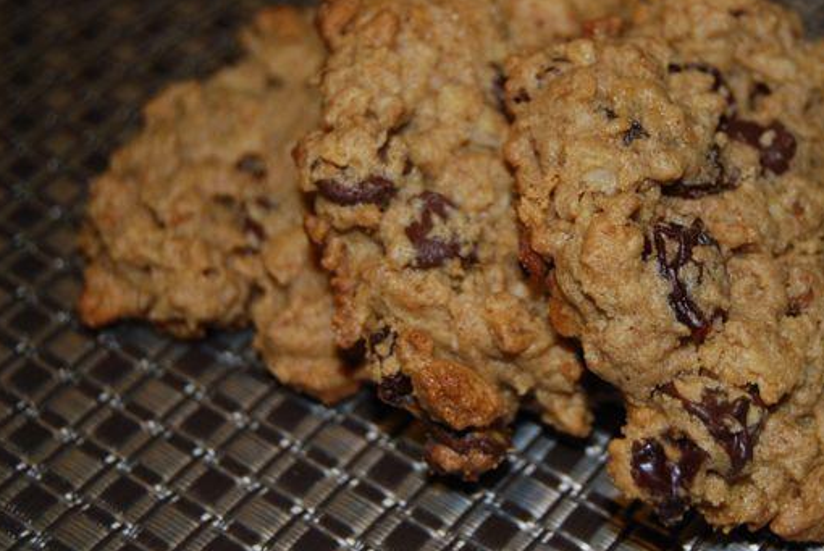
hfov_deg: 23.9
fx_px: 1939
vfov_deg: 16.2
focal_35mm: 85
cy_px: 254
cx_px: 511
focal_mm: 45
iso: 200
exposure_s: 1/60
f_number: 5.3
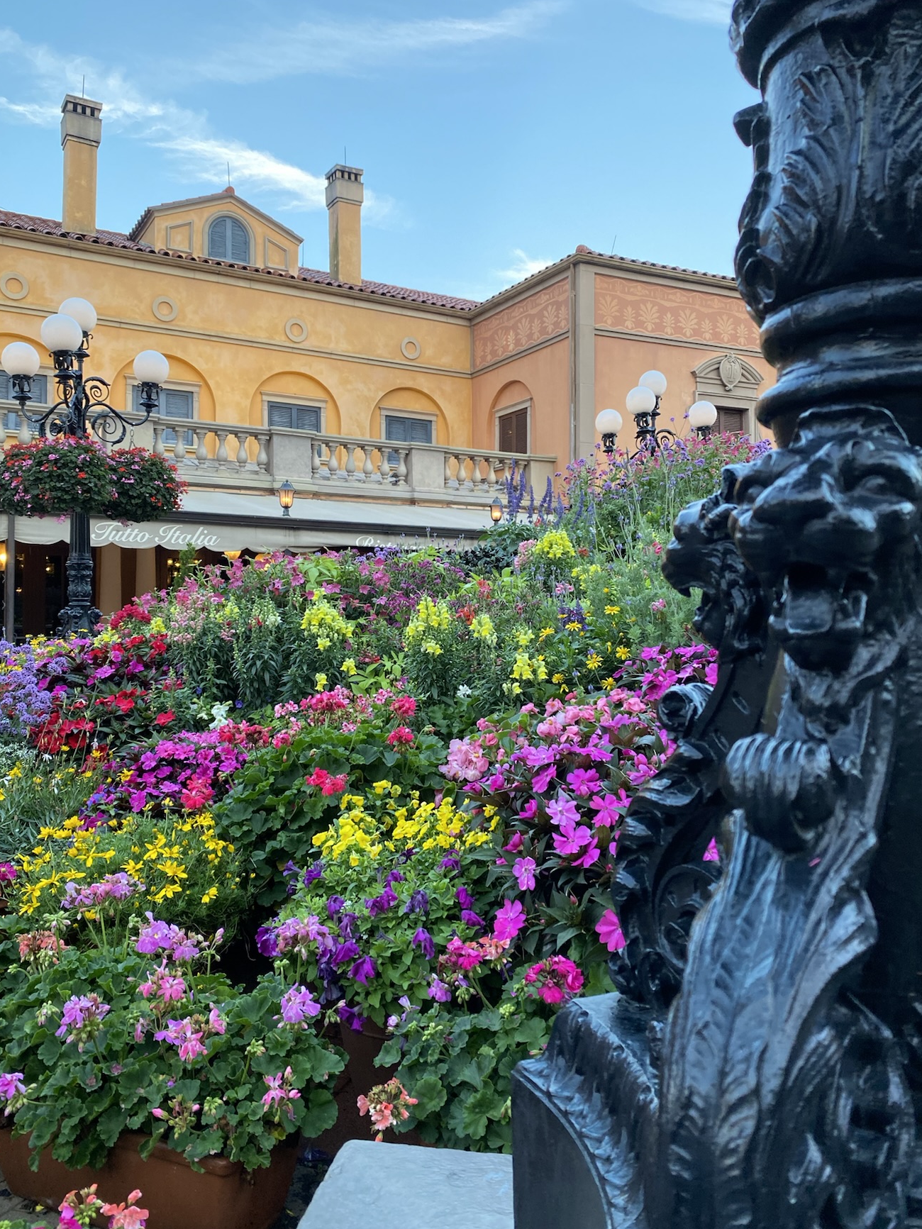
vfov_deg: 65.3
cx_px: 458
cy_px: 609
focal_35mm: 27
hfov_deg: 51.4
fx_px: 959
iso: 125
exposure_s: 1/120
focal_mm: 4.25
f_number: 1.8
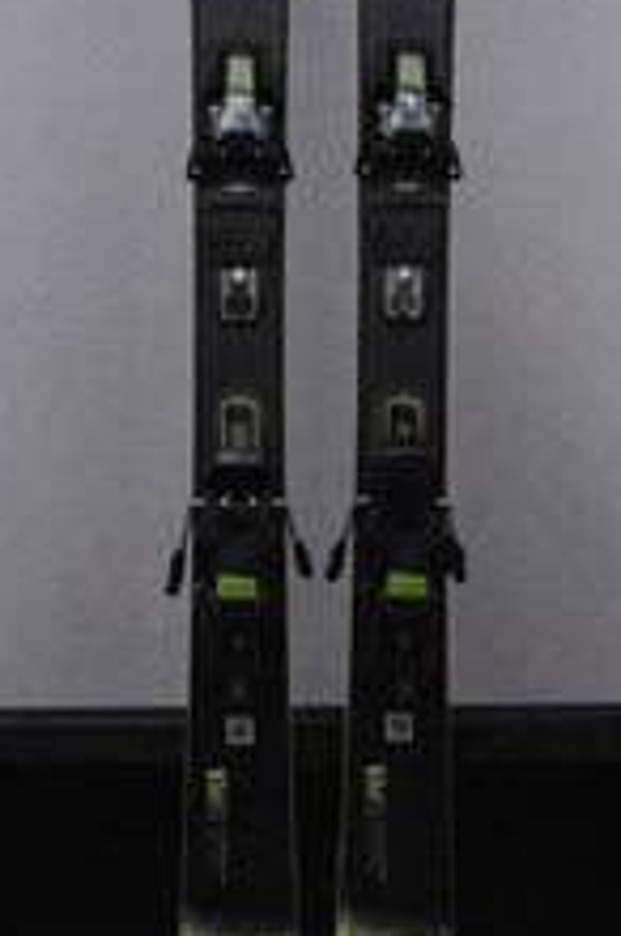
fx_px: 2232
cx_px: 313
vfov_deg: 23.4
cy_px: 213
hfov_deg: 15.8
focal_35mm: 86
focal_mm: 28
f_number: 16
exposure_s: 1/125
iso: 3200
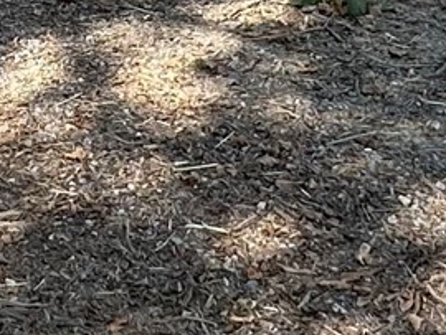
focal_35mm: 106
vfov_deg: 12.7
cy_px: -267
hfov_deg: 18.1
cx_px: 0
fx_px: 1367
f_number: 2.2
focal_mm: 2.22
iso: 40
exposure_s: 1/622
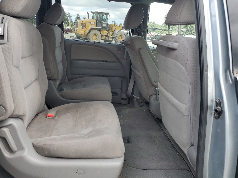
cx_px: 104
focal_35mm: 30
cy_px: 77
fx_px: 206
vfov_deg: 46.7
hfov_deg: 59.8
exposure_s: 1/385
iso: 50
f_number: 1.5
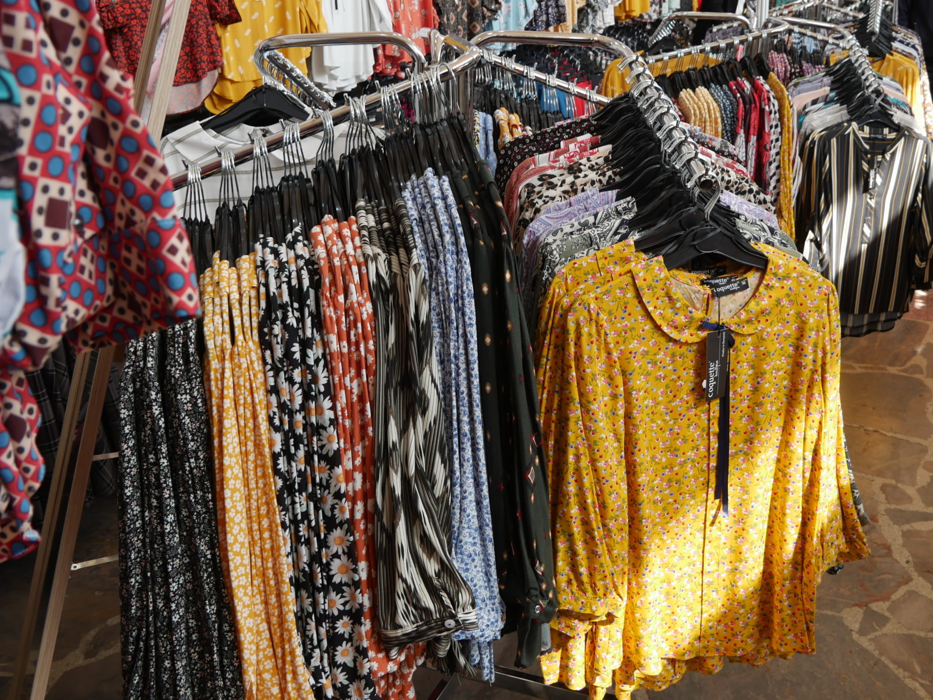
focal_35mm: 34
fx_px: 917
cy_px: 288
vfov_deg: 41.7
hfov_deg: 53.4
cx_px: 573
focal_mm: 12
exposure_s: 1/125
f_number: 4
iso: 200
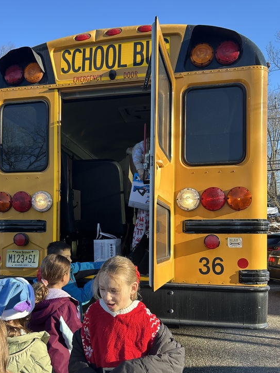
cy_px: 231
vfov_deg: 49.7
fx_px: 399
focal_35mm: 37
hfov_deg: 38.3
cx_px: 94
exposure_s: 1/552
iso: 50
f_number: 1.5
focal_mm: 5.7
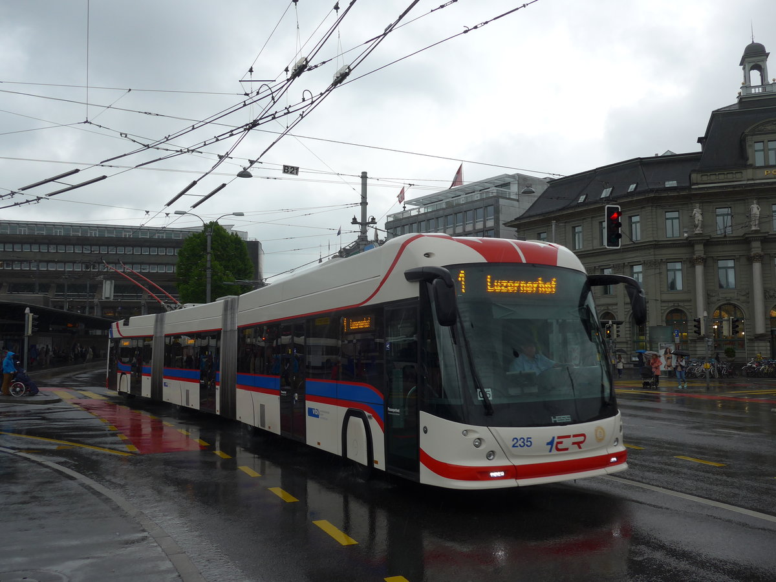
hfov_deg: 61.7
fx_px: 650
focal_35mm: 29
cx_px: 388
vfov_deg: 48.2
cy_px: 291
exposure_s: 1/200
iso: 80
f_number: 2.8
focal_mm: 6
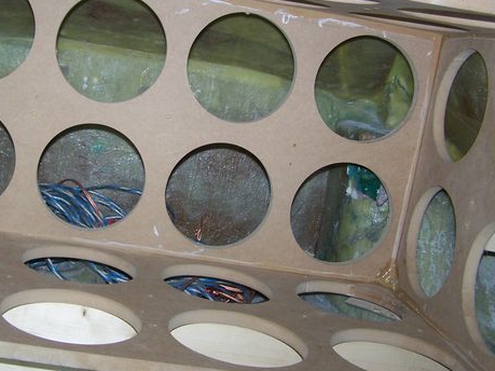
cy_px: 146
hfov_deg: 35.8
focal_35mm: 53
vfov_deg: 27.4
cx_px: 166
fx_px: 758
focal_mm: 6.3
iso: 80
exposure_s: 1/60
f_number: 2.8
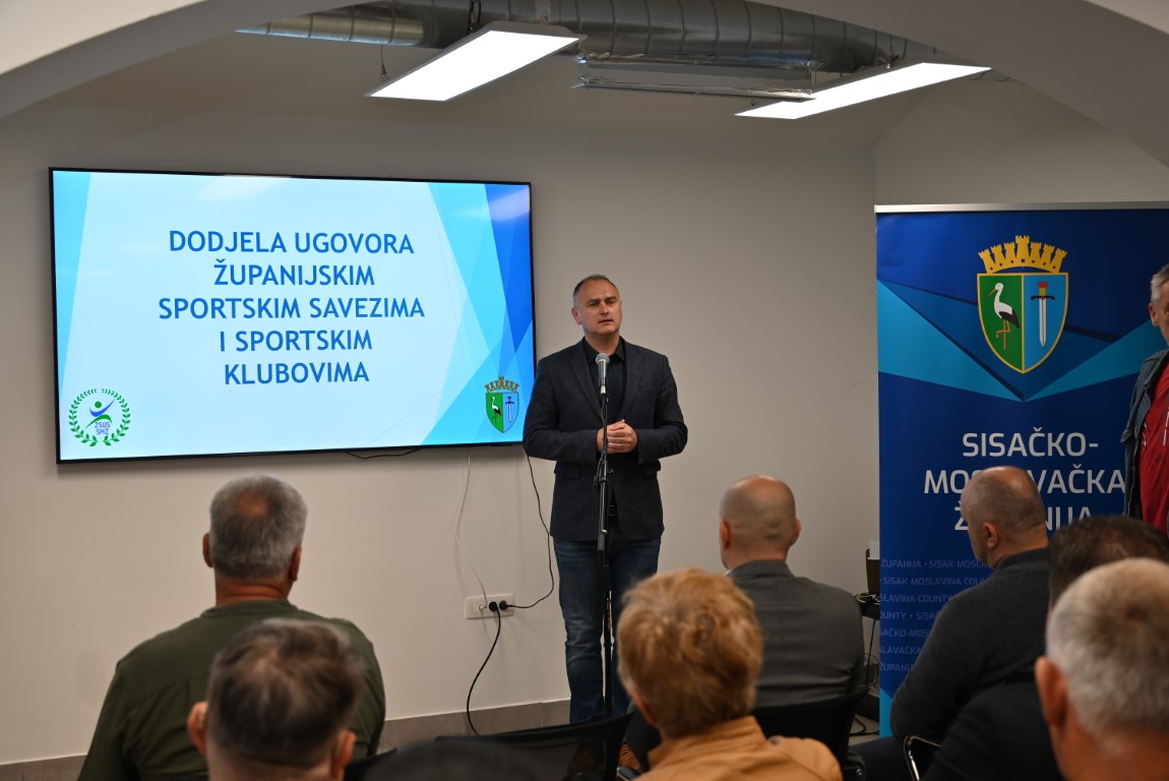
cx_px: 584
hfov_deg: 41.9
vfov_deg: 28.7
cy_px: 390
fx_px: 1527
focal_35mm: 47
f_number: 4
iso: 280
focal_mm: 47
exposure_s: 1/60
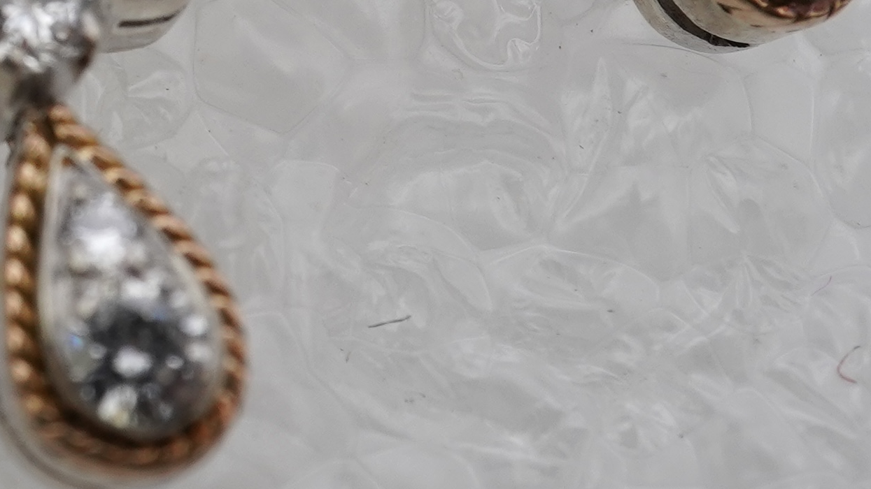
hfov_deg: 13.6
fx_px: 3441
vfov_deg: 7.9
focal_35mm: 149
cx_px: -417
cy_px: -369
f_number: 20
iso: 400
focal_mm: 30
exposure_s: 1/125
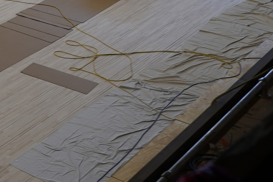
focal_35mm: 87
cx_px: -316
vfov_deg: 14.4
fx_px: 660
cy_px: -111
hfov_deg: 16.2
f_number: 3.2
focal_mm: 16
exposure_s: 1/80
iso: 100
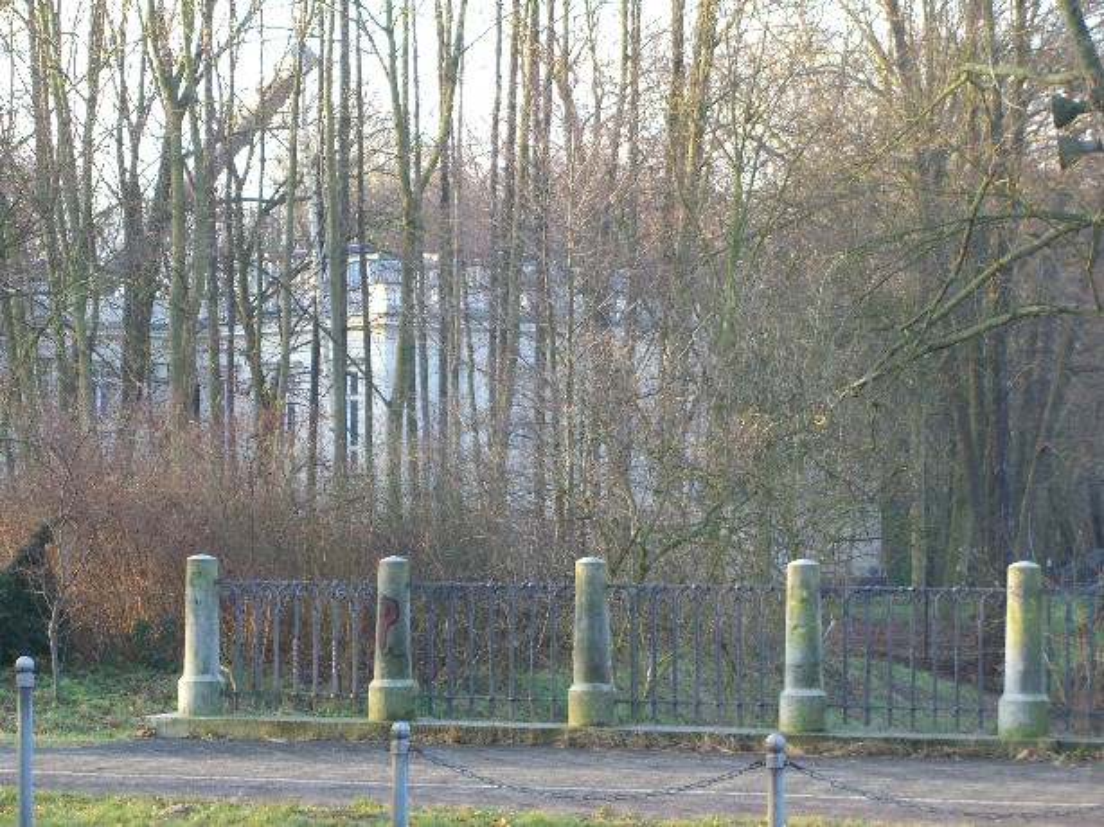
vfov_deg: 13.0
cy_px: 414
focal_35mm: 114
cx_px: 552
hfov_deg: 17.3
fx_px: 3634
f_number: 5.1
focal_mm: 23.7
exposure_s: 1/40
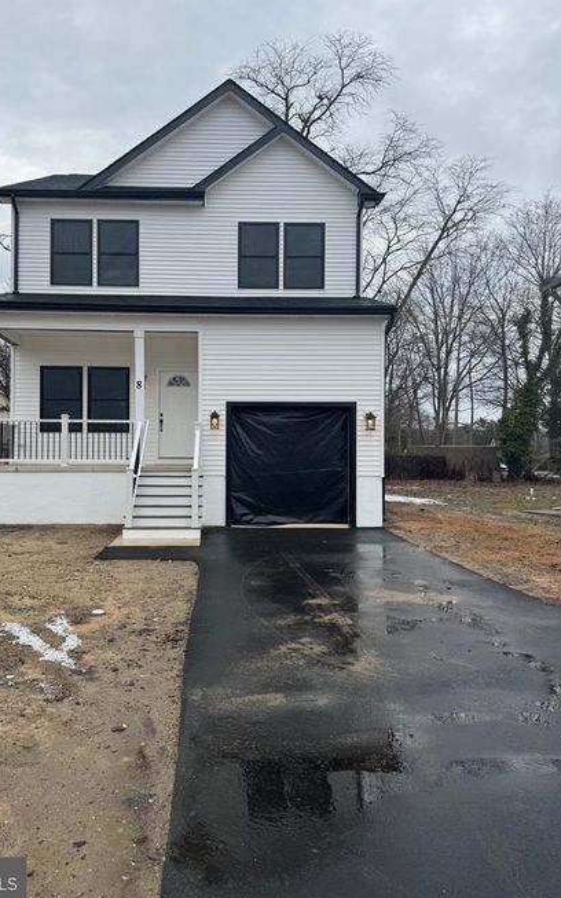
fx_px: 636
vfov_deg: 70.4
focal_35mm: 26
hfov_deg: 47.3
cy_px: 448
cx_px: 221
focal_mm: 6.76
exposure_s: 1/1339
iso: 80
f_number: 1.78
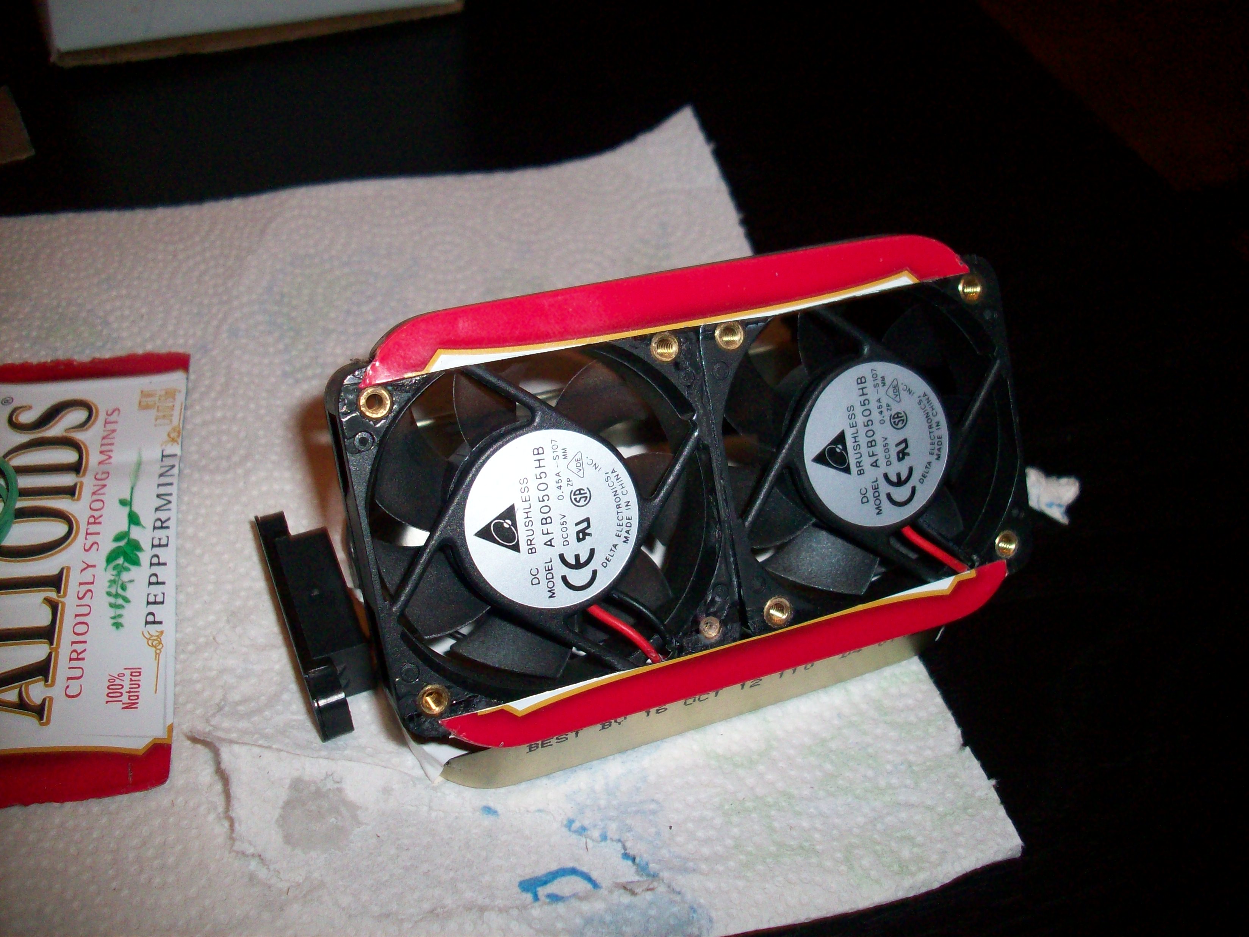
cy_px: 468
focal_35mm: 37
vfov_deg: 38.7
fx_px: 1335
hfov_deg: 50.1
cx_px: 624
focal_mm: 6.2
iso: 160
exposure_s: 1/64
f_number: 2.8
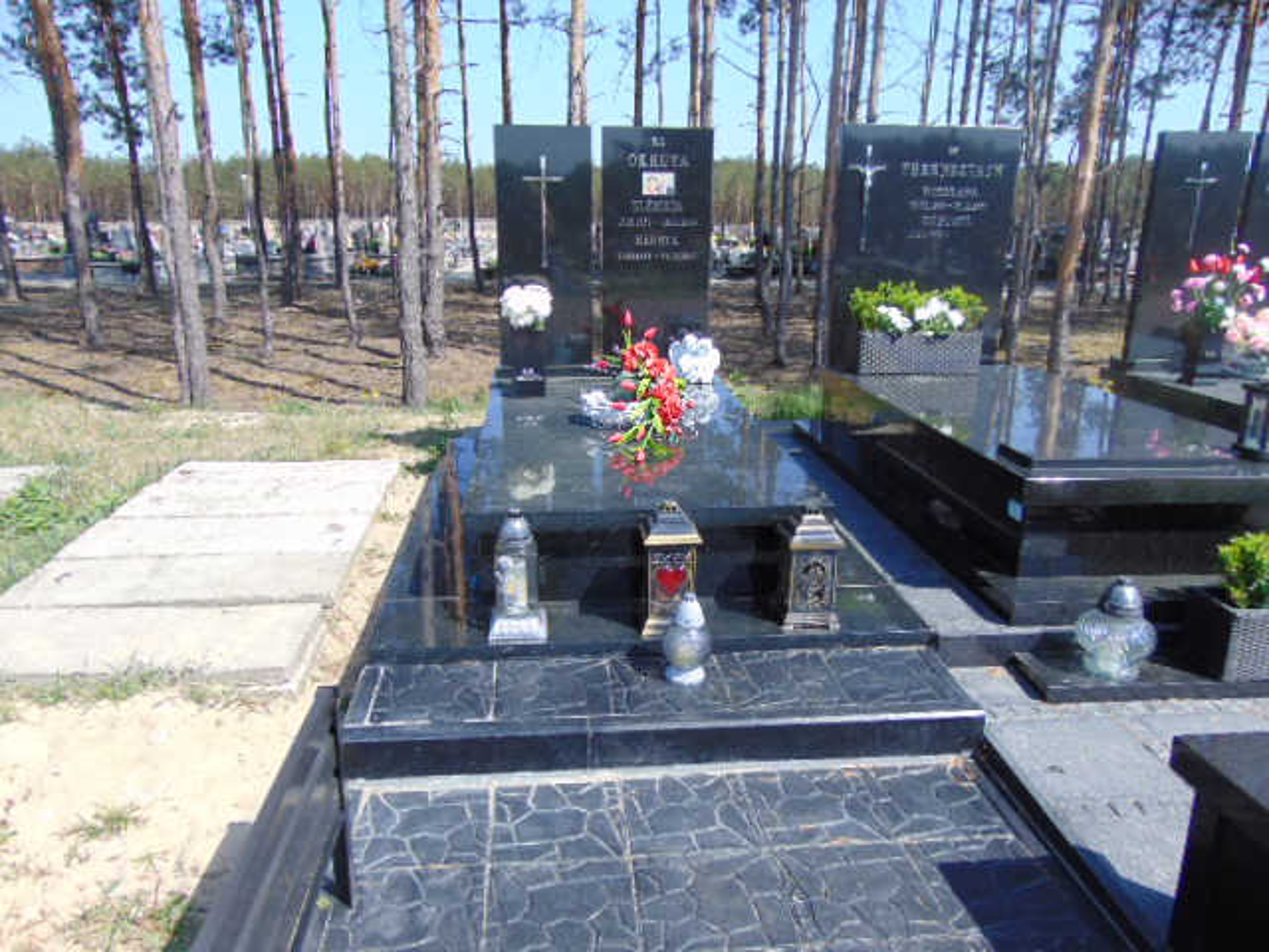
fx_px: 916
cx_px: 634
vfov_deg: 54.9
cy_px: 476
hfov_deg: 69.4
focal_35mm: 25
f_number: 3
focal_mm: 4.5
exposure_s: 1/800
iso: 80
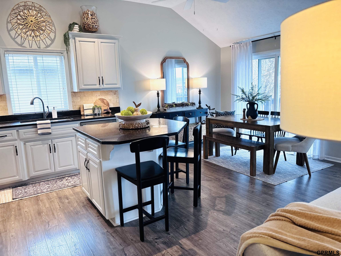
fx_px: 256
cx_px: 170
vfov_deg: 53.1
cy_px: 128
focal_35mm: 26
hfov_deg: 67.3
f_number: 1.6
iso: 125
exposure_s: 1/120
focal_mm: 5.96
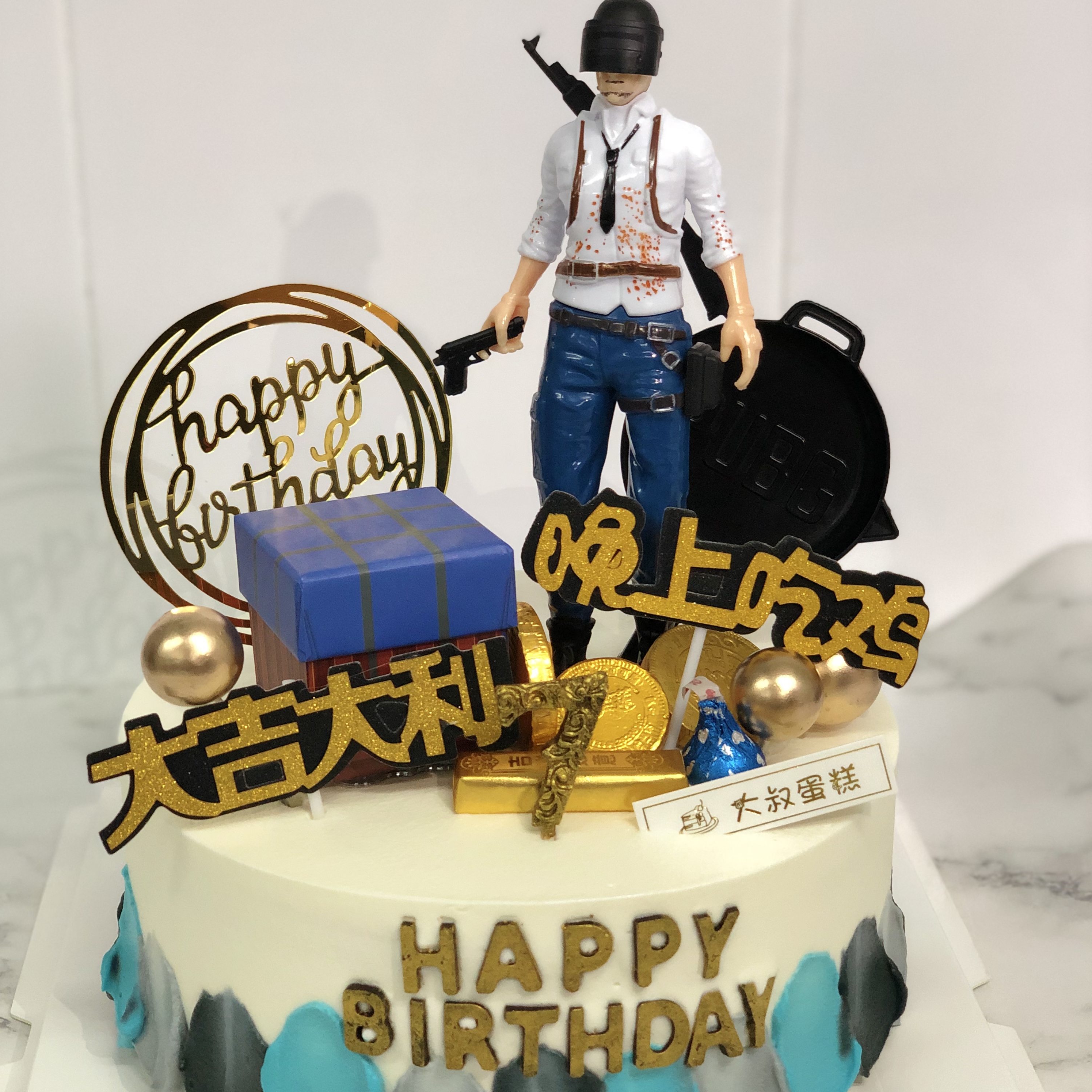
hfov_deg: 27.7
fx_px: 2213
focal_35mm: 62
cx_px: 545
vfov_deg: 27.7
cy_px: 613
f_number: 2.4
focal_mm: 6
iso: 100
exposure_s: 1/33
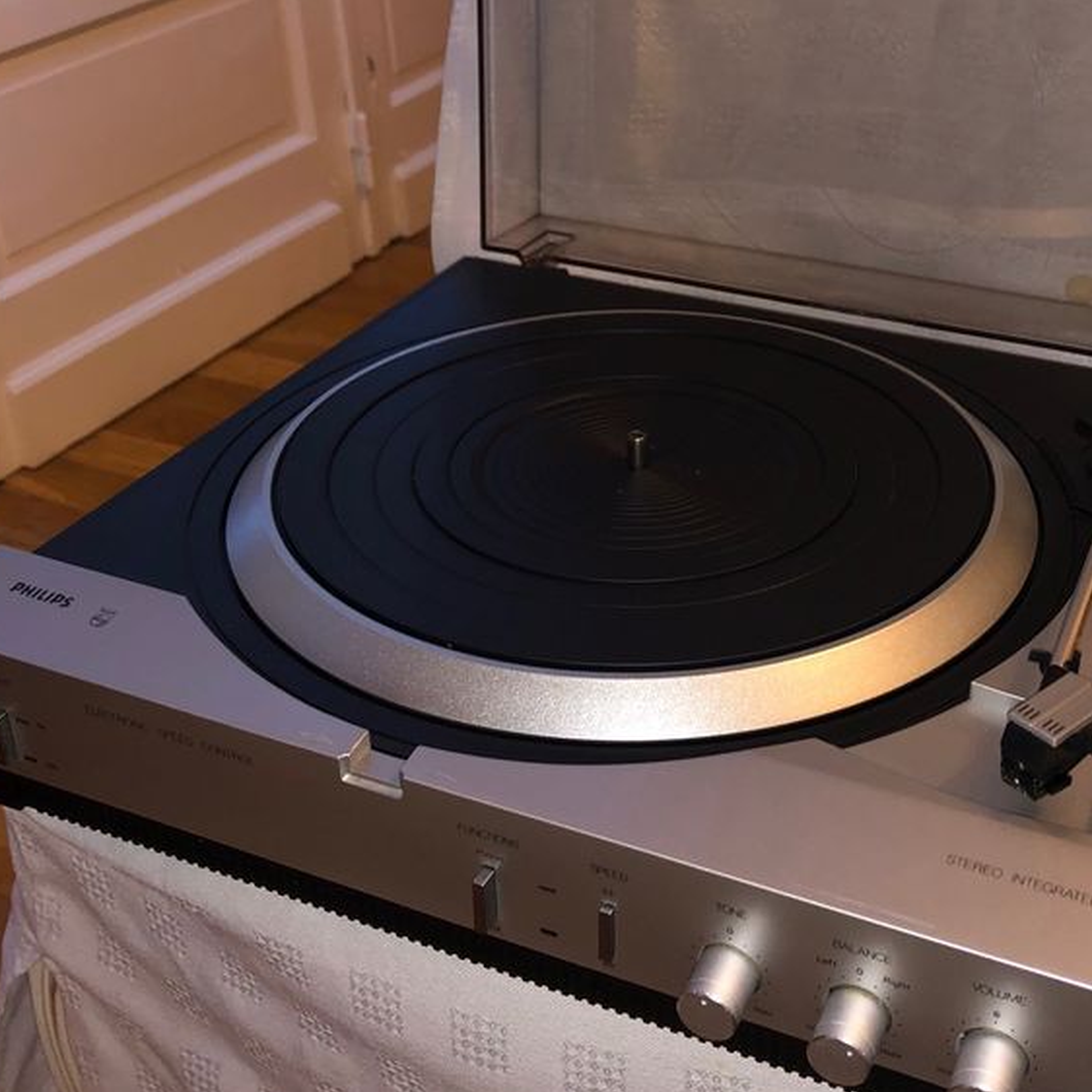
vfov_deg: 38.1
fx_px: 1570
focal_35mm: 44
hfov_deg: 38.0
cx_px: 703
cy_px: 410
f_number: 1.8
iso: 100
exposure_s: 1/13
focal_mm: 4
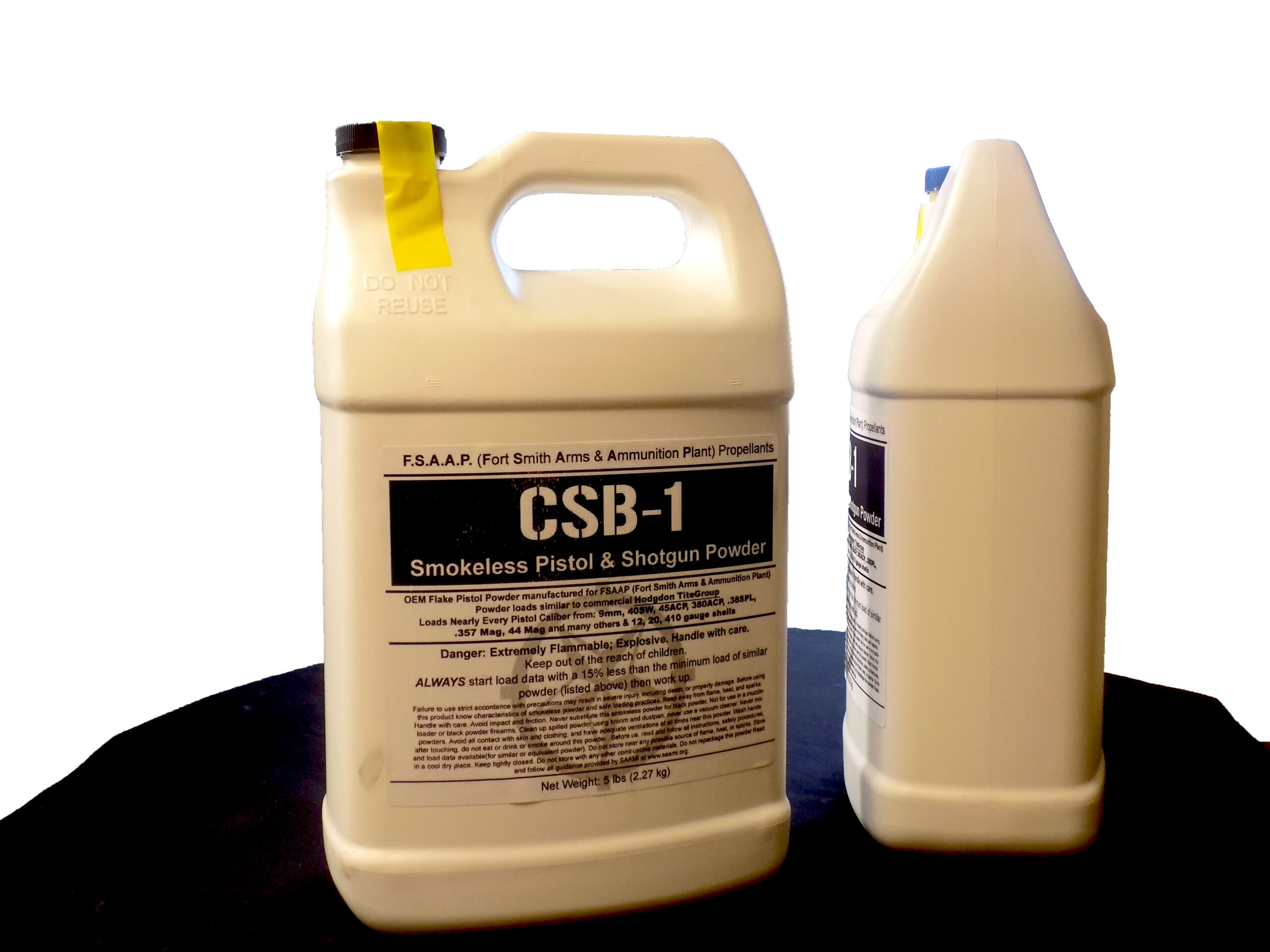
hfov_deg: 50.1
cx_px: 635
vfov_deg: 38.7
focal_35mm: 37
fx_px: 1357
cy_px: 476
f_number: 3.5
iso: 180
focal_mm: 6.6
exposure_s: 1/30
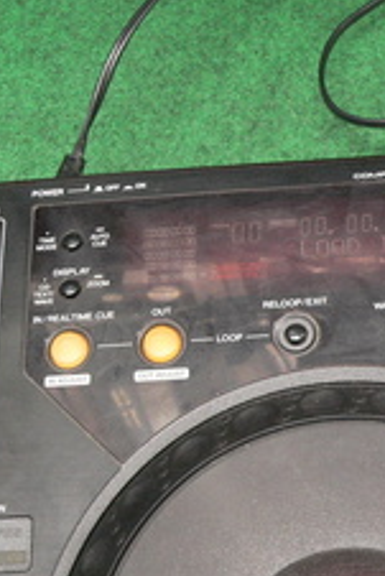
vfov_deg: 31.9
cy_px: 294
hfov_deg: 21.2
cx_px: 334
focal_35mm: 63
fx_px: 1009
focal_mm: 6
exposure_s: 1/10
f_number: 2.8
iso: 200
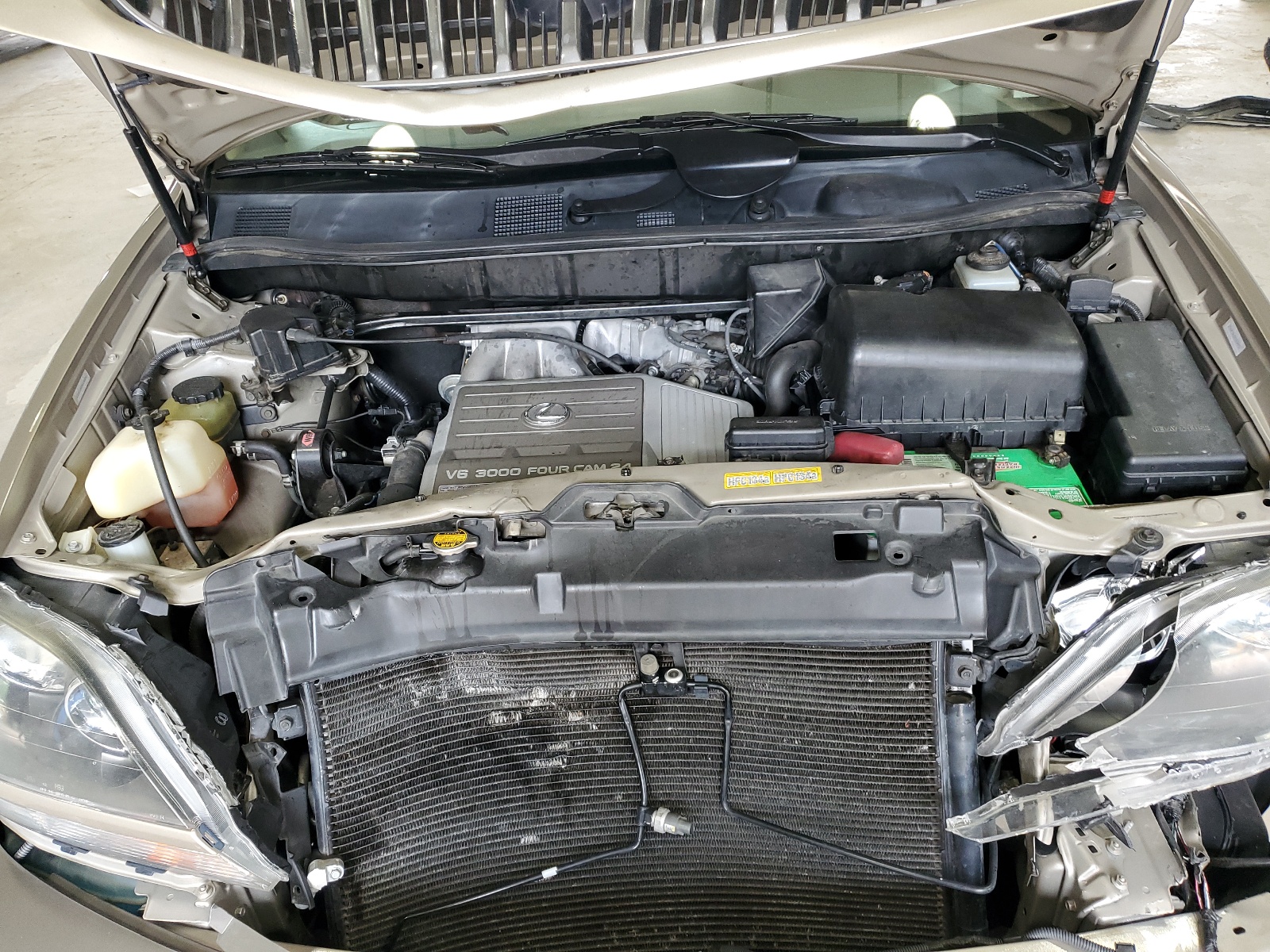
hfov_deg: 67.3
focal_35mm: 26
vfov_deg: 53.1
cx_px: 635
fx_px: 954
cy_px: 476
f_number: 1.5
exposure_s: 1/60.2
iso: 103
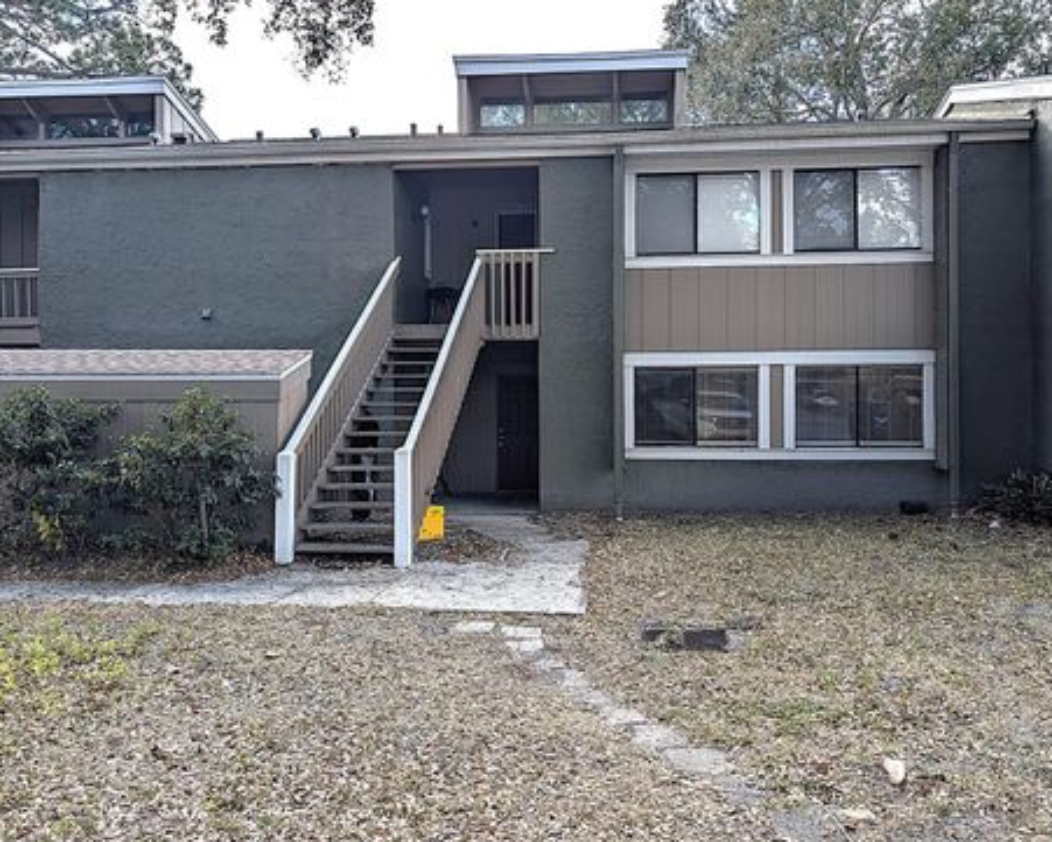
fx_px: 810
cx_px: 560
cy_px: 408
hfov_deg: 66.0
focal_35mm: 26
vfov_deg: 54.9
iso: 32
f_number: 1.68
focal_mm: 6.9
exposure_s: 1/1037
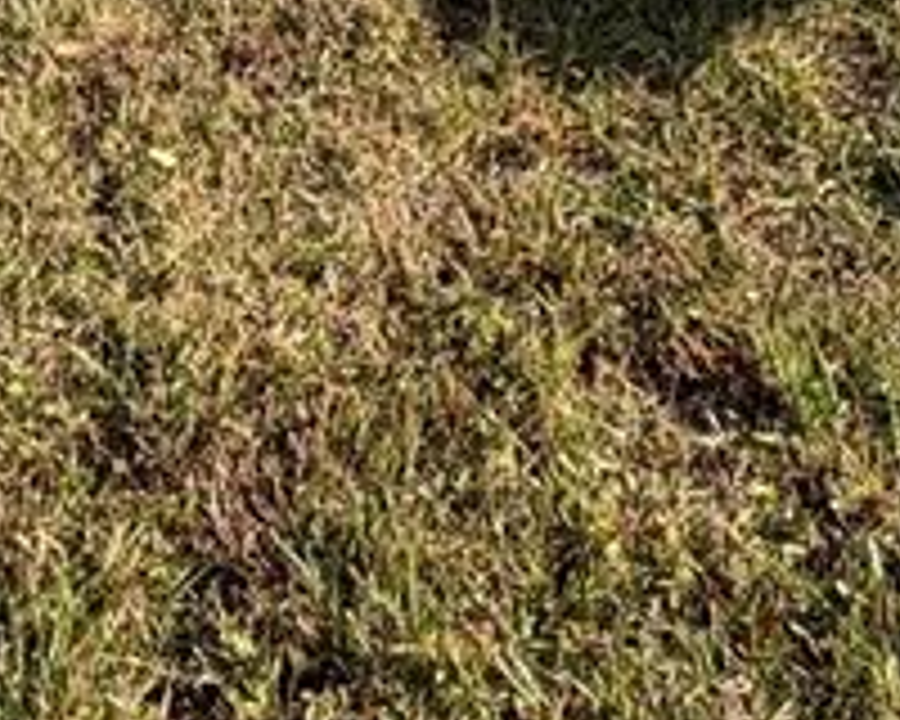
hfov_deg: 27.1
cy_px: -950
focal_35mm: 70
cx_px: 490
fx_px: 1865
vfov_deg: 14.9
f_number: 2.2
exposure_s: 1/770
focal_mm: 2.22
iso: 25
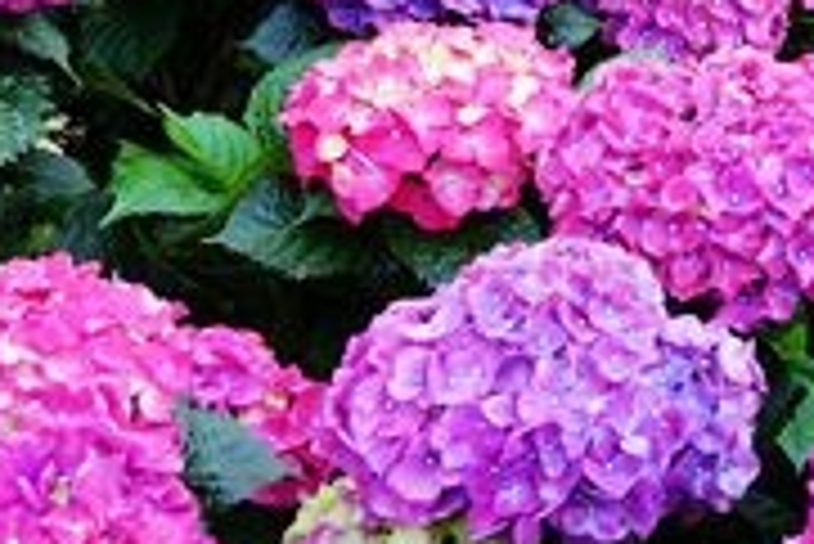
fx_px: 1946
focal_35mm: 86
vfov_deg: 15.8
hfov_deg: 21.0
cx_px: 1120
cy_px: 70
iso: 125
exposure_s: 1/80
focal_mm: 8.8
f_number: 3.2
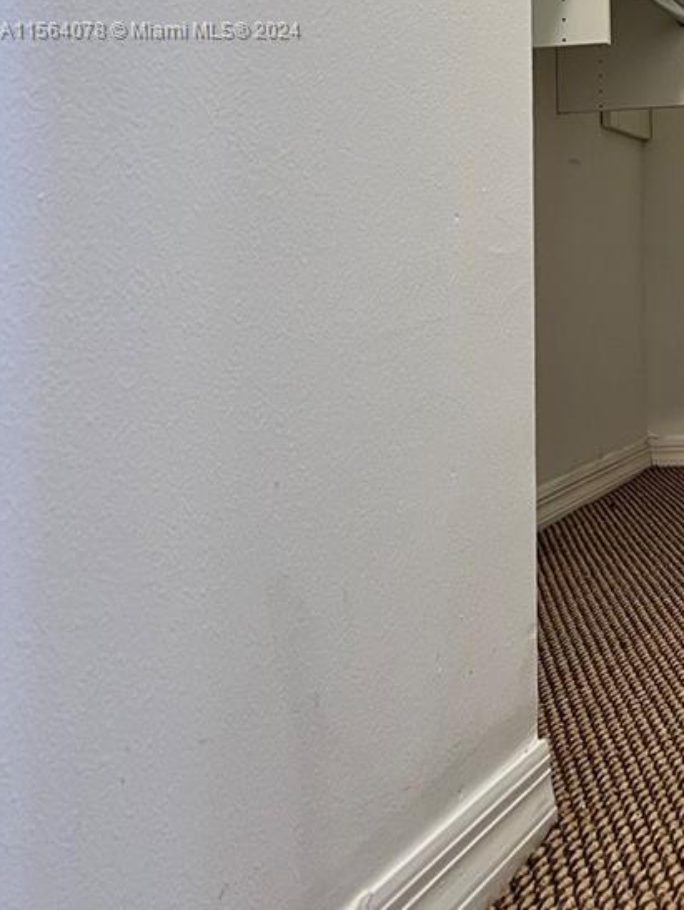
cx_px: 744
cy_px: 32
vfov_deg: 31.6
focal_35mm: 57
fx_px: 1500
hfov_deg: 24.1
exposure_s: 1/60
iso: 100
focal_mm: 5.7
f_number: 1.5
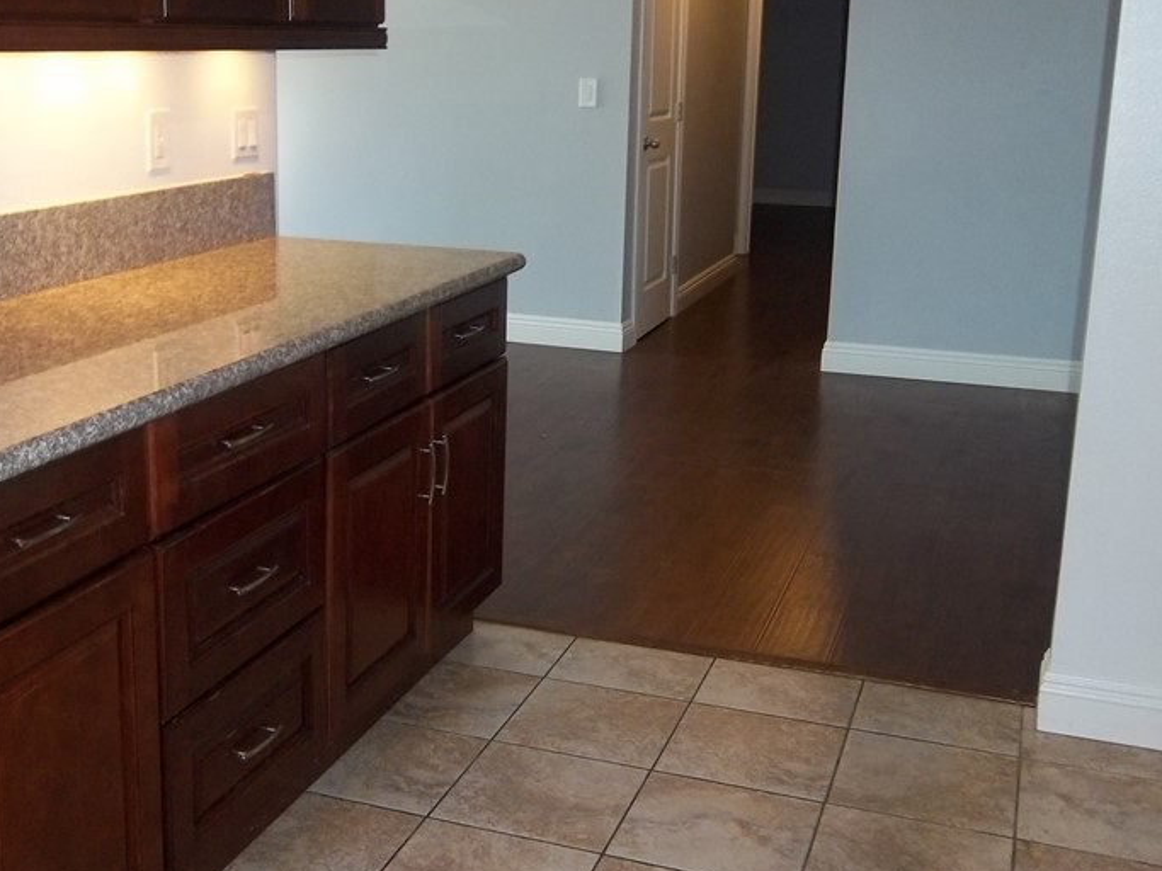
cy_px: 403
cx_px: 483
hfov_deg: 44.6
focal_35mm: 42
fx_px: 1410
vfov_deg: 34.3
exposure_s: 1/30
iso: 160
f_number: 3.5
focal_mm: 5.05
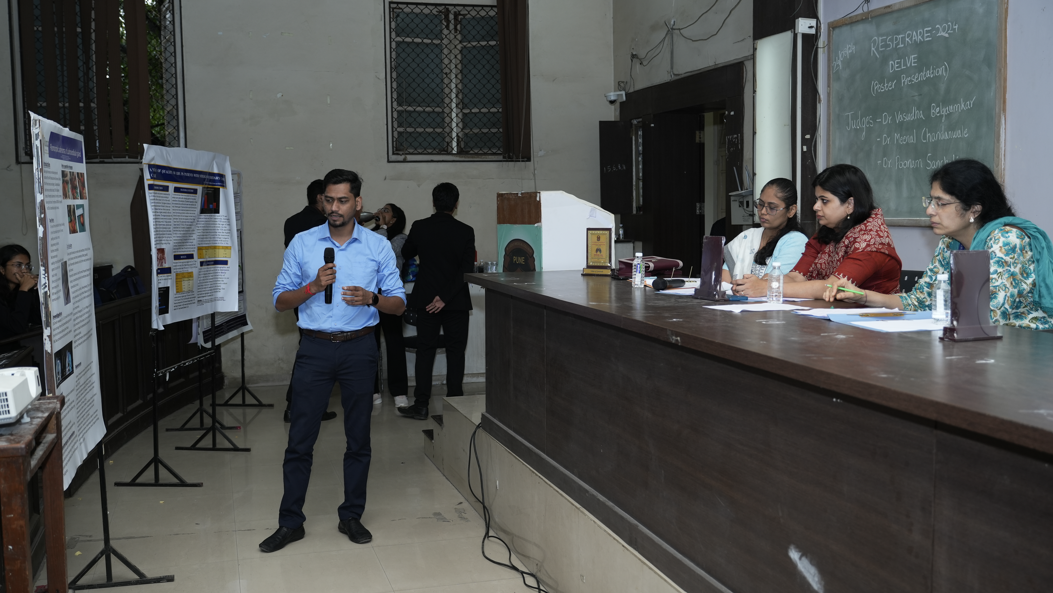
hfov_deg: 54.0
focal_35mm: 37
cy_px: 289
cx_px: 523
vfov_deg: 32.0
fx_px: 1033
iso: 400
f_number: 4
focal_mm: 35
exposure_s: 1/200
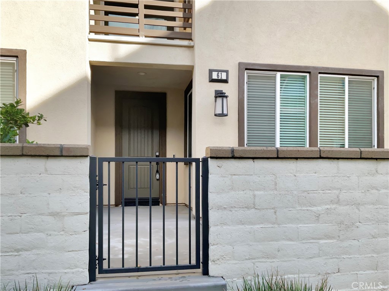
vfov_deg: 48.2
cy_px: 146
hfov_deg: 61.7
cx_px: 194
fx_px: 326
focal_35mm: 29
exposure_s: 1/406
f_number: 1.8
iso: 16
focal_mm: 3
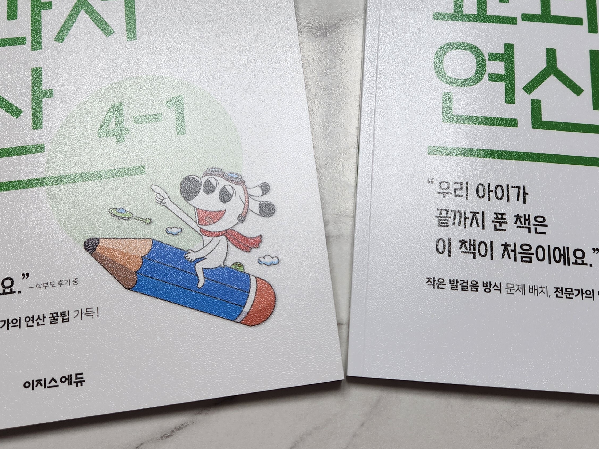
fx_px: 709
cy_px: 114
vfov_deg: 34.4
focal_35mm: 41
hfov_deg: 45.7
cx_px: 328
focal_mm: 5.4
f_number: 1.8
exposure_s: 1/120
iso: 32
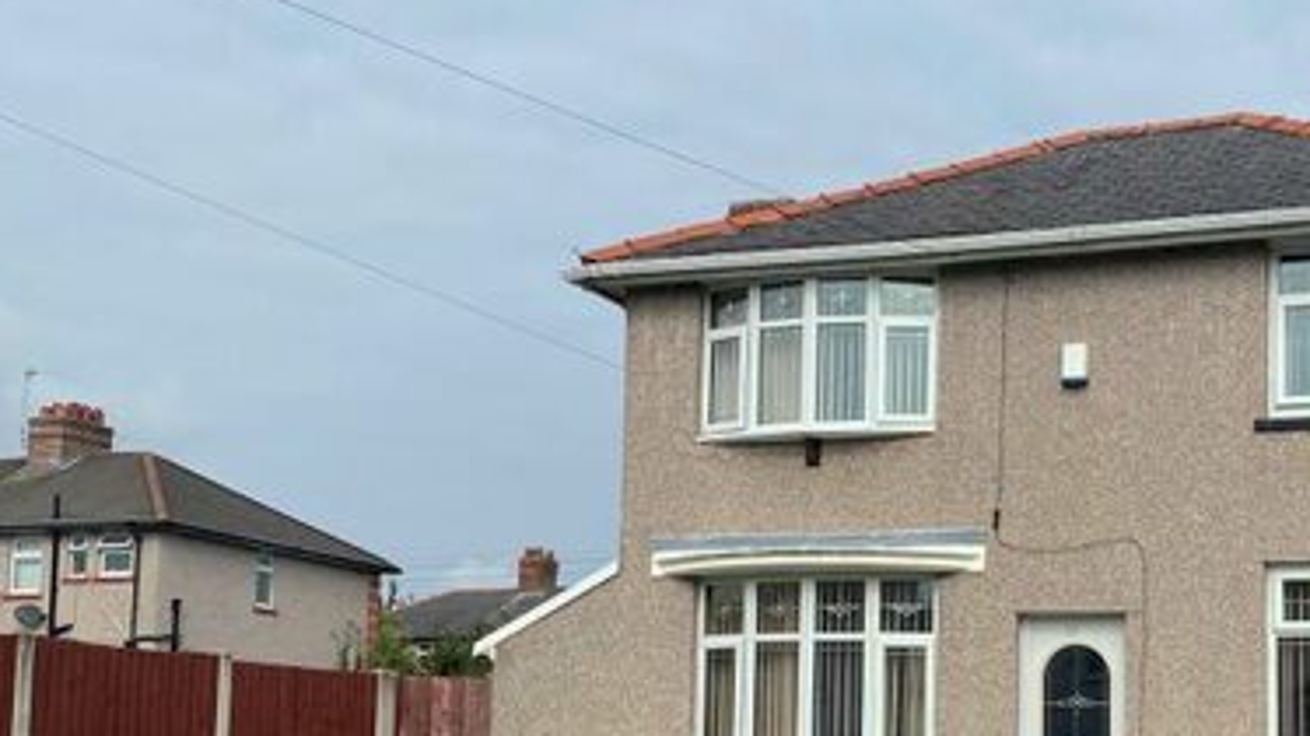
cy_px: 619
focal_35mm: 53
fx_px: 1840
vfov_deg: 22.2
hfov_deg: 38.3
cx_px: 967
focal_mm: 4.25
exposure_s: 1/3497
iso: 32
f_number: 1.8
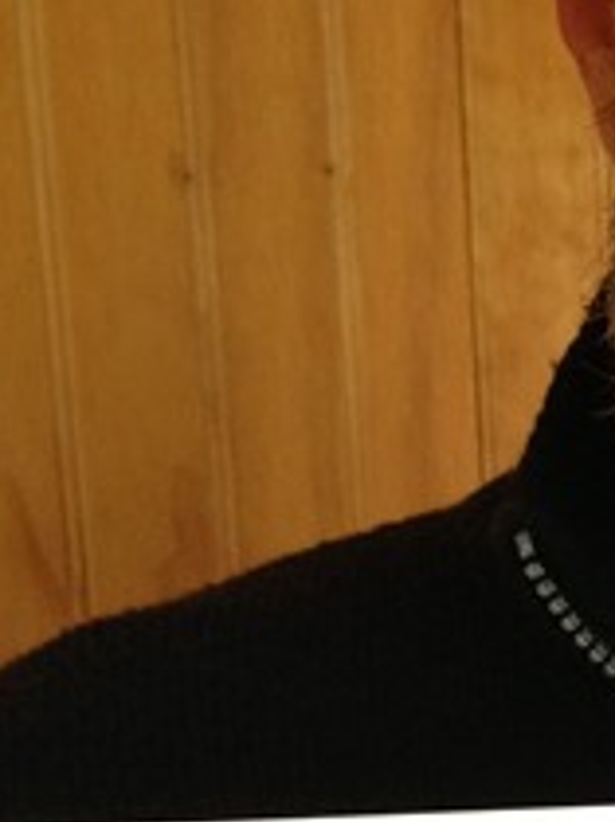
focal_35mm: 126
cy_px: 951
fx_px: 2991
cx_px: 874
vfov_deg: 15.2
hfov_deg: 11.3
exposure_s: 1/20
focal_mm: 4.13
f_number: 2.4
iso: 160
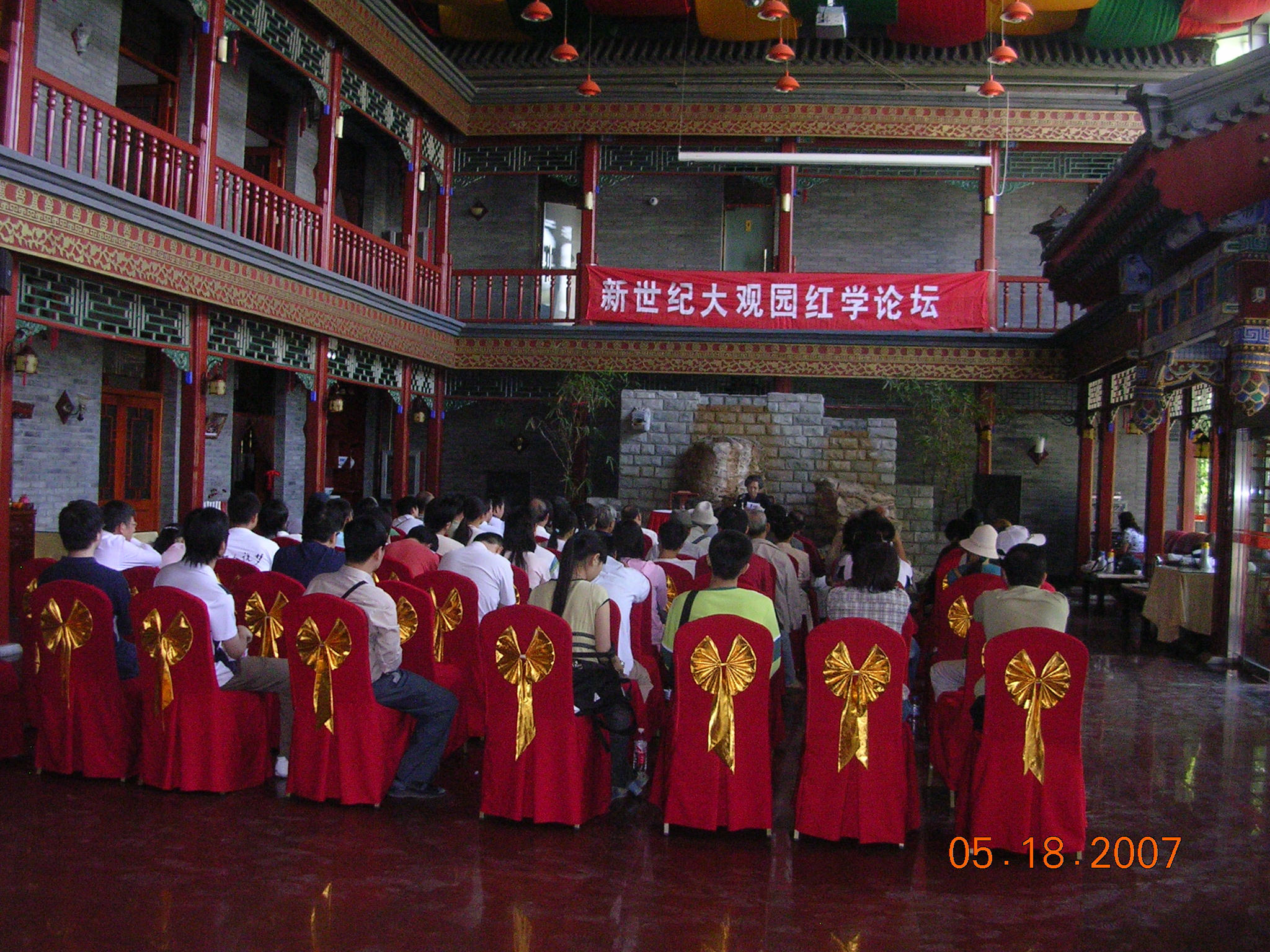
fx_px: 1394
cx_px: 635
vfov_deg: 37.7
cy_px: 476
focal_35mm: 38
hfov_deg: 49.0
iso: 200
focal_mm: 5.8
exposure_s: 1/60.1
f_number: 2.8
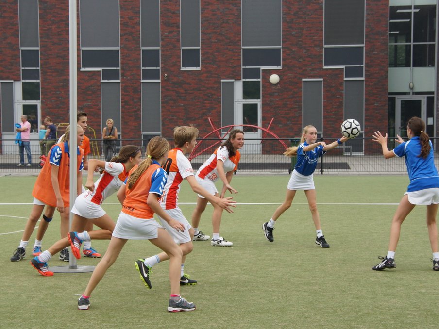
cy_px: 165
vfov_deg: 20.0
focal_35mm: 74
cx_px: 225
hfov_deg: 26.5
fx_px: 933
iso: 400
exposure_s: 1/800
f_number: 6.3
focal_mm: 45
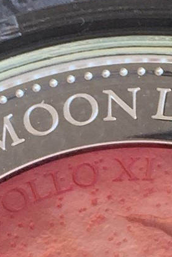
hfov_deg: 5.8
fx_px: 1697
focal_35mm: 237
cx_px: 132
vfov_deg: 8.6
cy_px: 281
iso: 32
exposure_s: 1/50
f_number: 2.2
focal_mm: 4.15
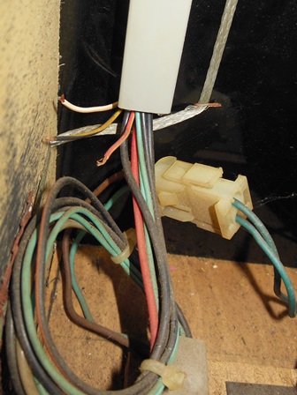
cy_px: 198
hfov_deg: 42.9
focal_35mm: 33
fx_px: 378
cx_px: 148
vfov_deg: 55.4
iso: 125
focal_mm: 6
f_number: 6.9
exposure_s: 1/30
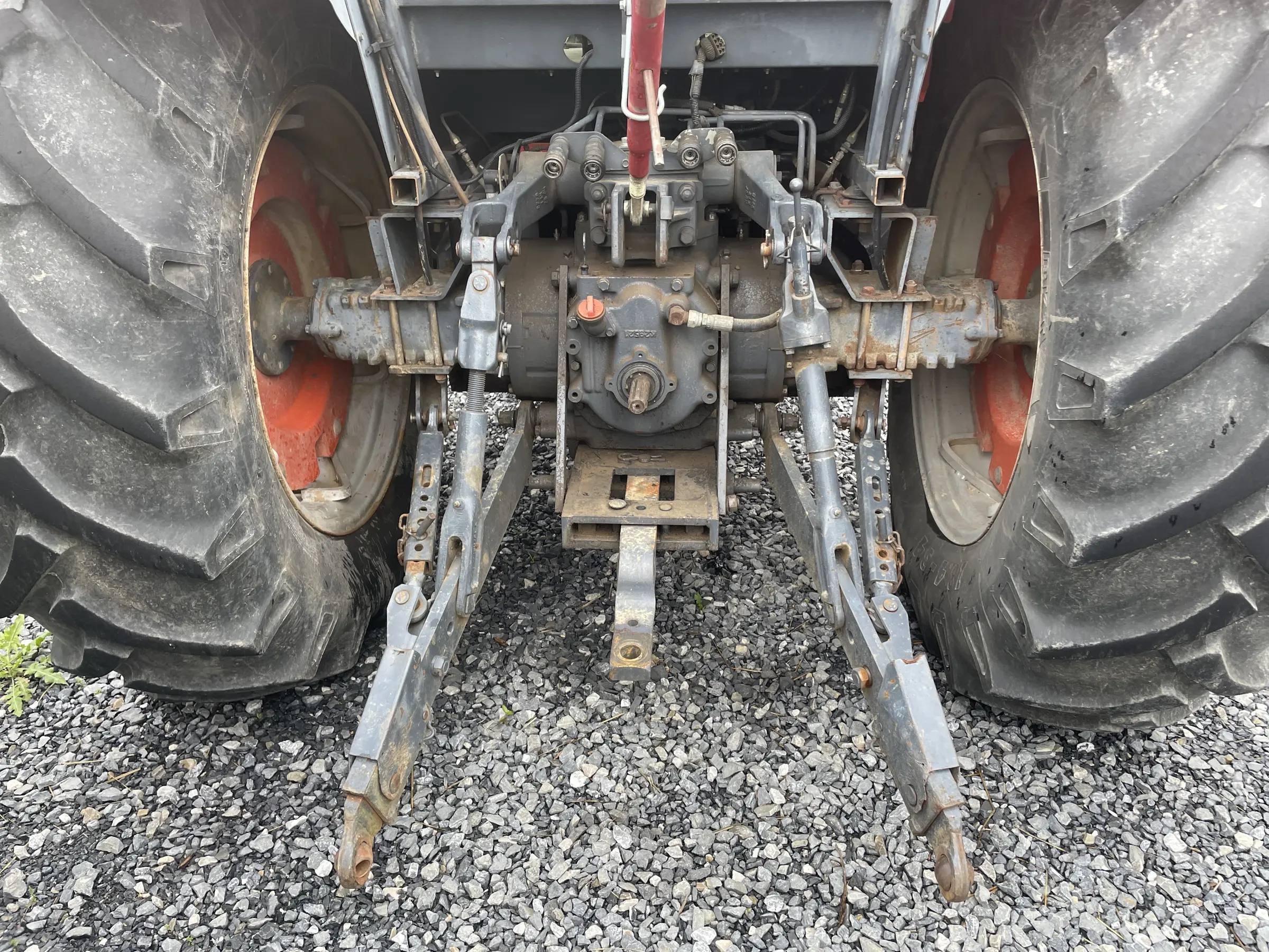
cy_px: 476
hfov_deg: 67.3
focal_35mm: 26
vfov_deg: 53.1
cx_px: 634
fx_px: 953
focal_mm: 4.2
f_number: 1.6
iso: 40
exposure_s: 1/121
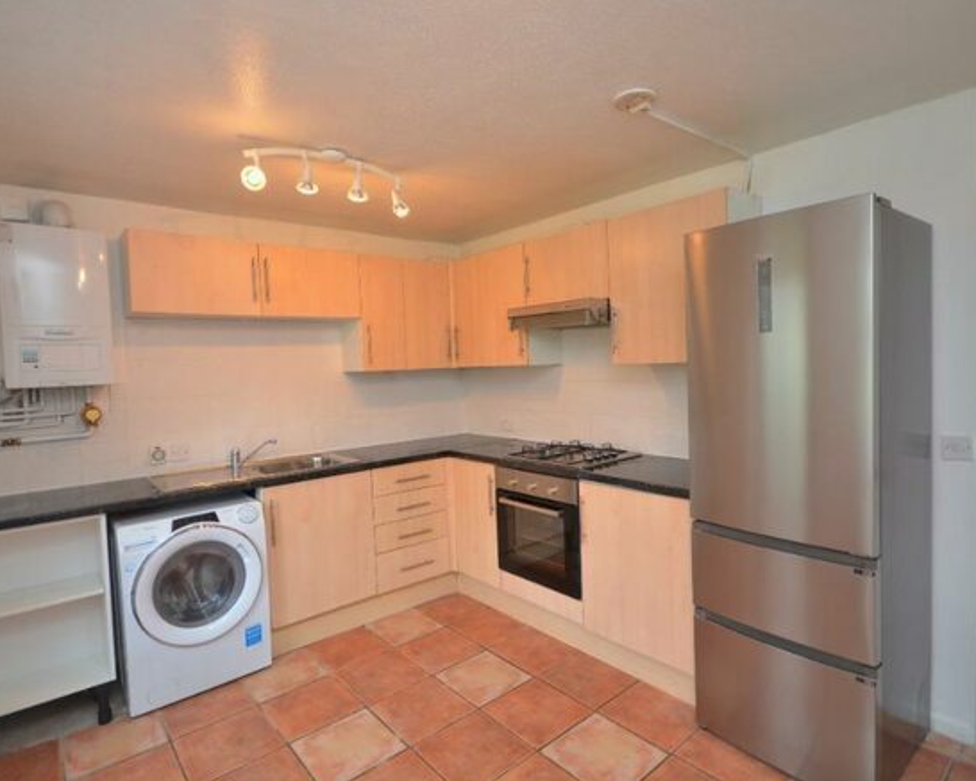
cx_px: 475
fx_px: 520
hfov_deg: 86.3
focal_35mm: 18
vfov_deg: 73.8
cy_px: 382
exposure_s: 1/60
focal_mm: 10
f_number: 4
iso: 320
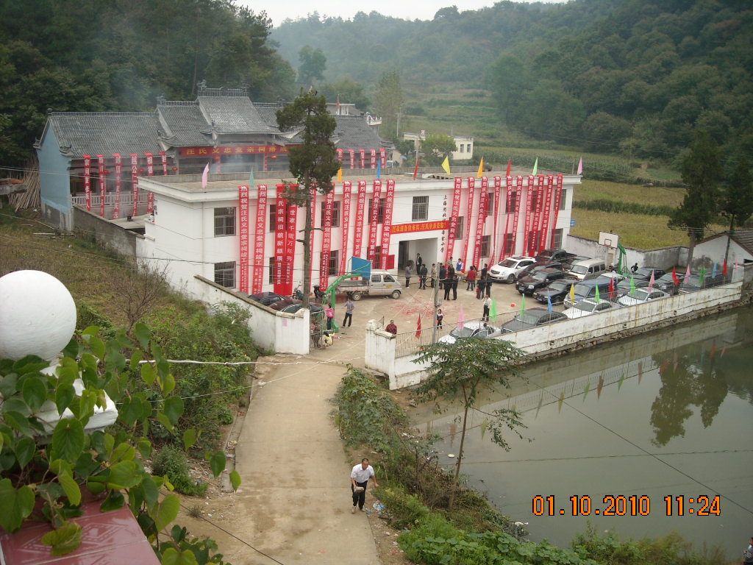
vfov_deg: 40.7
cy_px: 282
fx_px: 761
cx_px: 376
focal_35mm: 35
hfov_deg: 52.6
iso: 64
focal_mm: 5.7
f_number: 2.8
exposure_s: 1/478
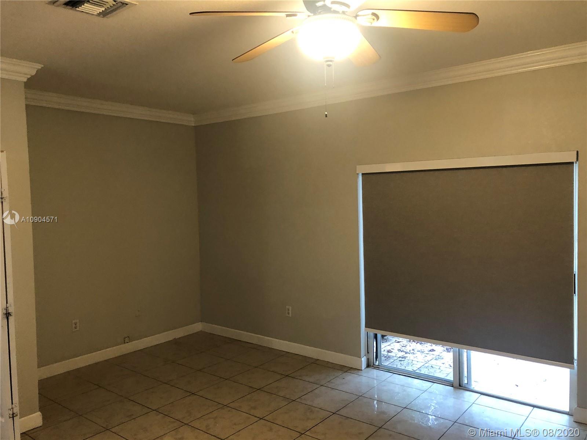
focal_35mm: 28
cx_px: 294
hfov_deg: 63.4
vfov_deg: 49.7
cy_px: 220
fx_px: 475
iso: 80
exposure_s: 1/15
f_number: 1.8
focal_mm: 3.99
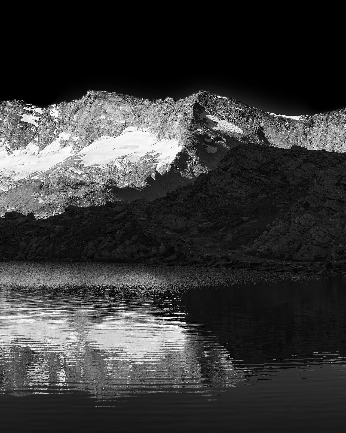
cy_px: 217
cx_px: 78
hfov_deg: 22.2
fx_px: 871
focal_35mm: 68
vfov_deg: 27.9
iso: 640
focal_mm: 48
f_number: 11
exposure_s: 1/400
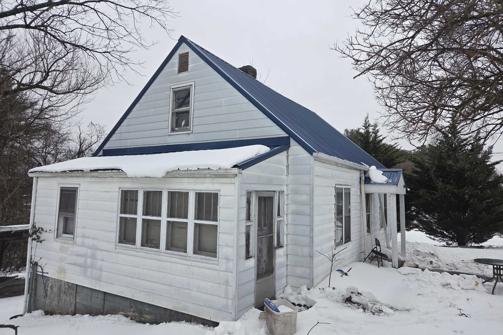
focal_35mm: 24
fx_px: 335
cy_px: 165
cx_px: 252
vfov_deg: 53.1
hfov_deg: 73.7
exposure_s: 1/890
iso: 80
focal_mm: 5.4
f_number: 1.8
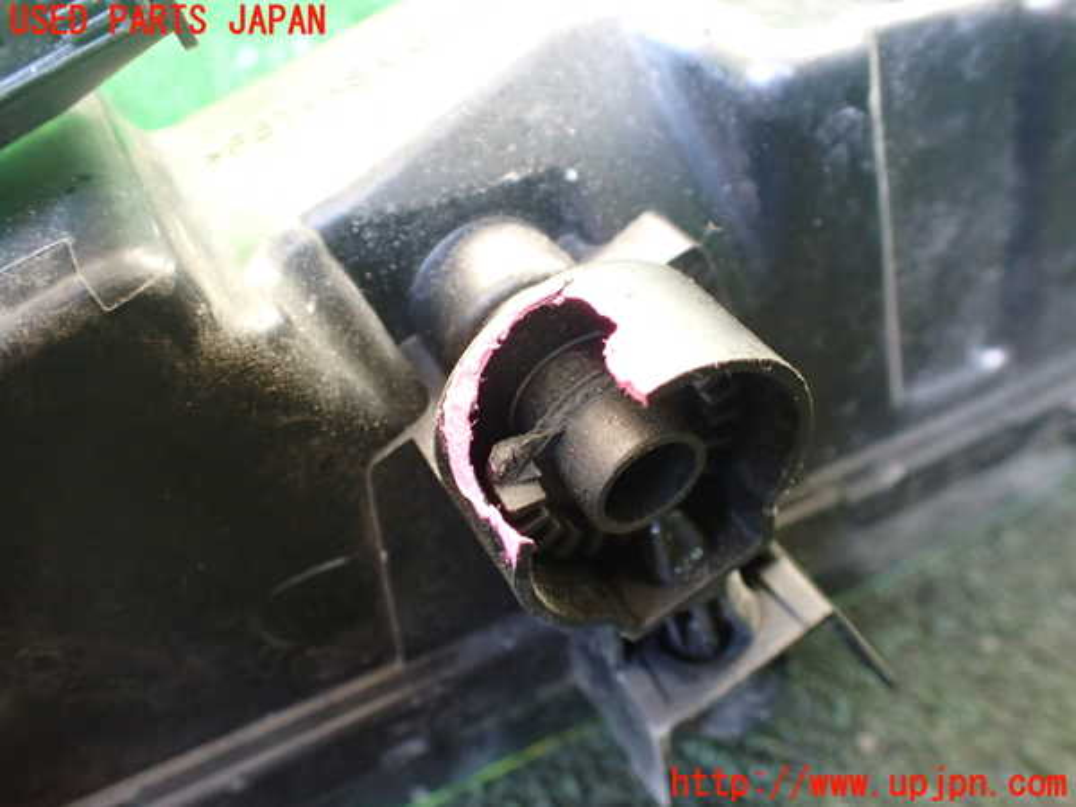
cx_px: 538
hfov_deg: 60.0
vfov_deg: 46.8
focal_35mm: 30
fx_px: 933
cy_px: 404
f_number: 2.3
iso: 800
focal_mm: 5.4
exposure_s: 1/40
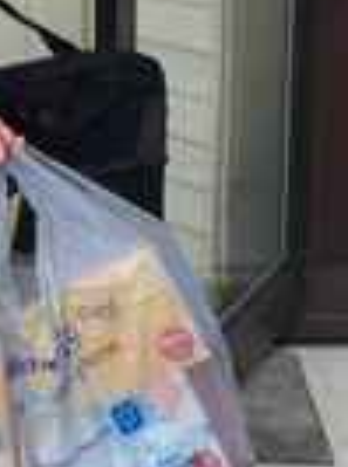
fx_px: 1414
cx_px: -74
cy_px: 165
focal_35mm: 105
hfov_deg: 13.6
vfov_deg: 18.7
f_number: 2.2
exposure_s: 1/410
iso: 32
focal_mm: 4.15
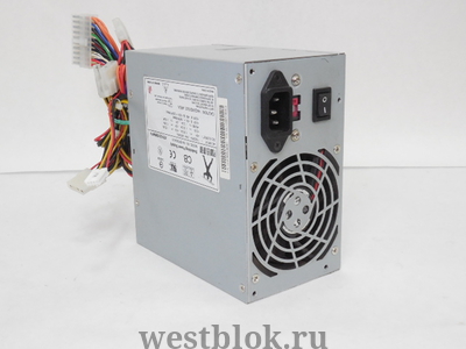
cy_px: 174
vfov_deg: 29.7
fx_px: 660
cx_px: 233
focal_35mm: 49
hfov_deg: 38.9
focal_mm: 8.8
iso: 800
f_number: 4.8
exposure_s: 1/60
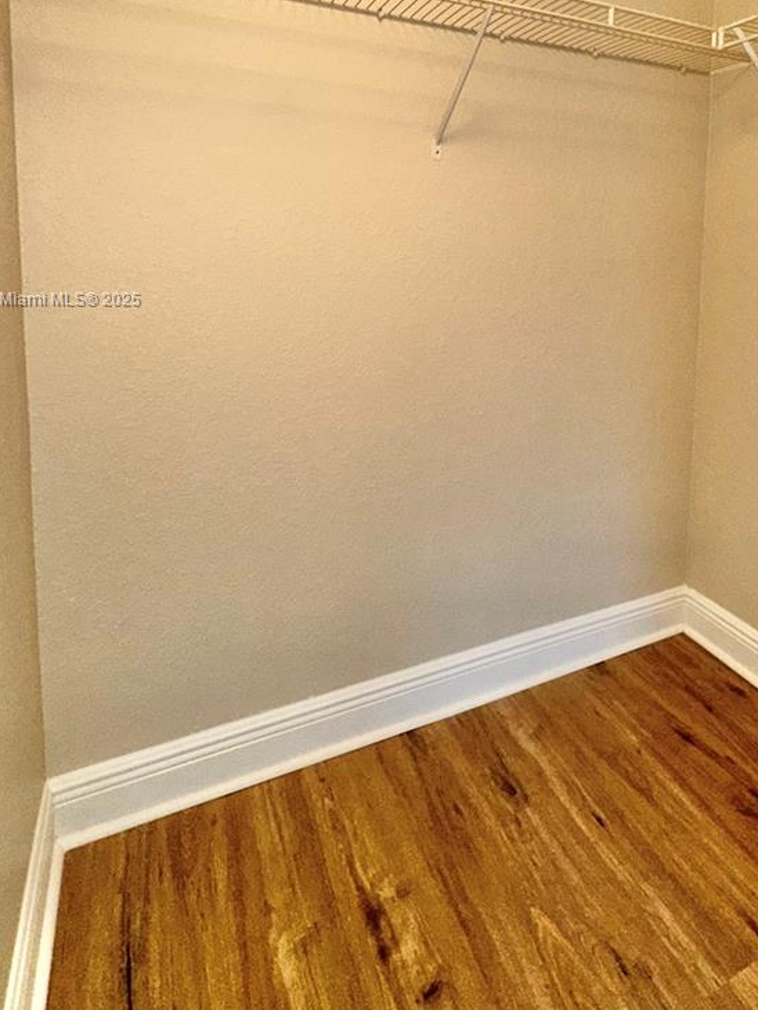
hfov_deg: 57.5
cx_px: 509
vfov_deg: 70.7
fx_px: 671
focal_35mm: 23
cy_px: 300
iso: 100
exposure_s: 1/60
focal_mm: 2.22
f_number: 2.2
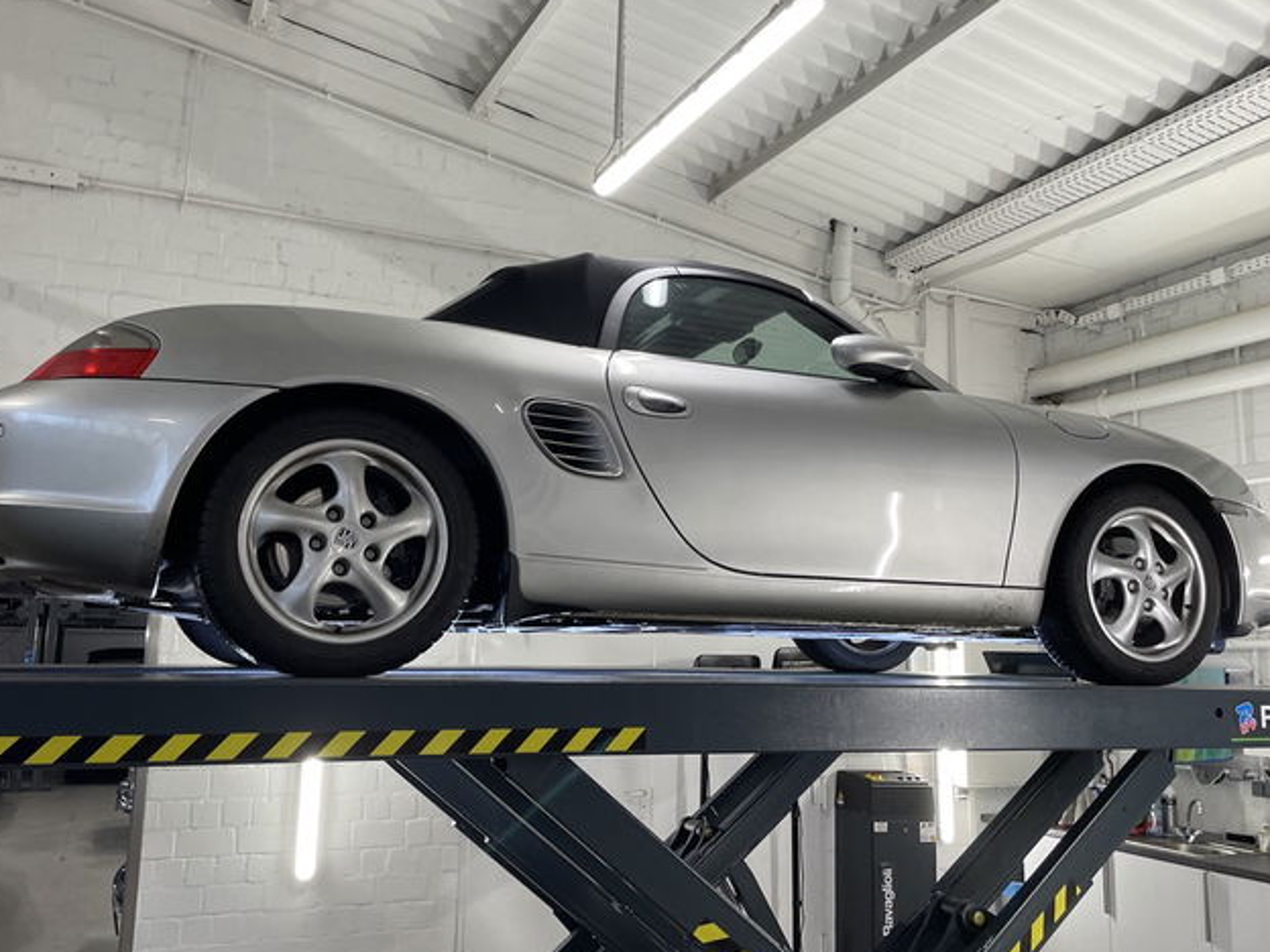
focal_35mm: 32
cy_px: 462
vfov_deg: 44.2
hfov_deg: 56.8
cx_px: 604
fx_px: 1174
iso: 80
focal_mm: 4.2
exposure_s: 1/100
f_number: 1.6
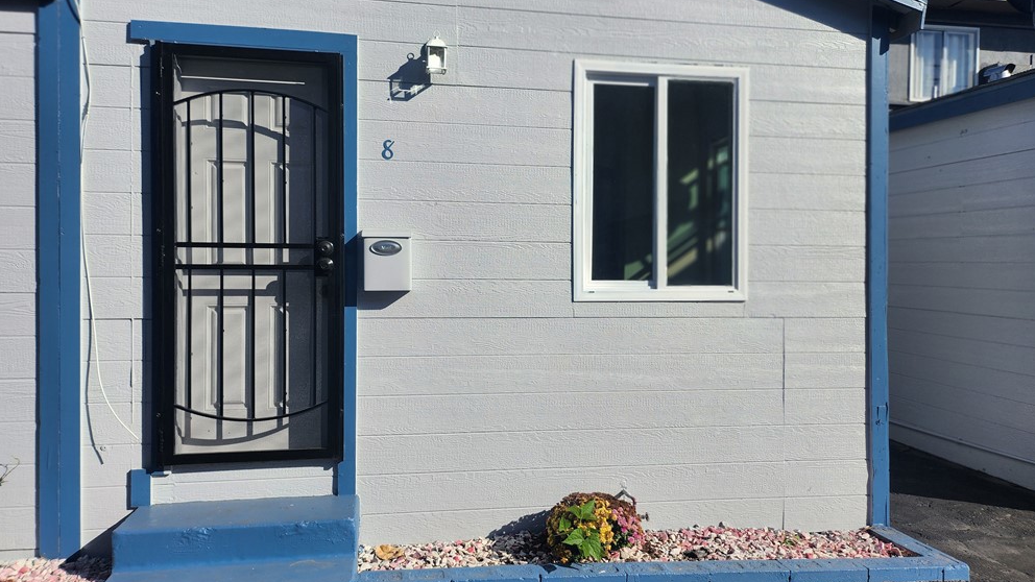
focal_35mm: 27
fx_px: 741
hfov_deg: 69.9
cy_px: 269
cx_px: 515
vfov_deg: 42.9
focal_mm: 5
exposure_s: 1/4420
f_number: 1.8
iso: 50
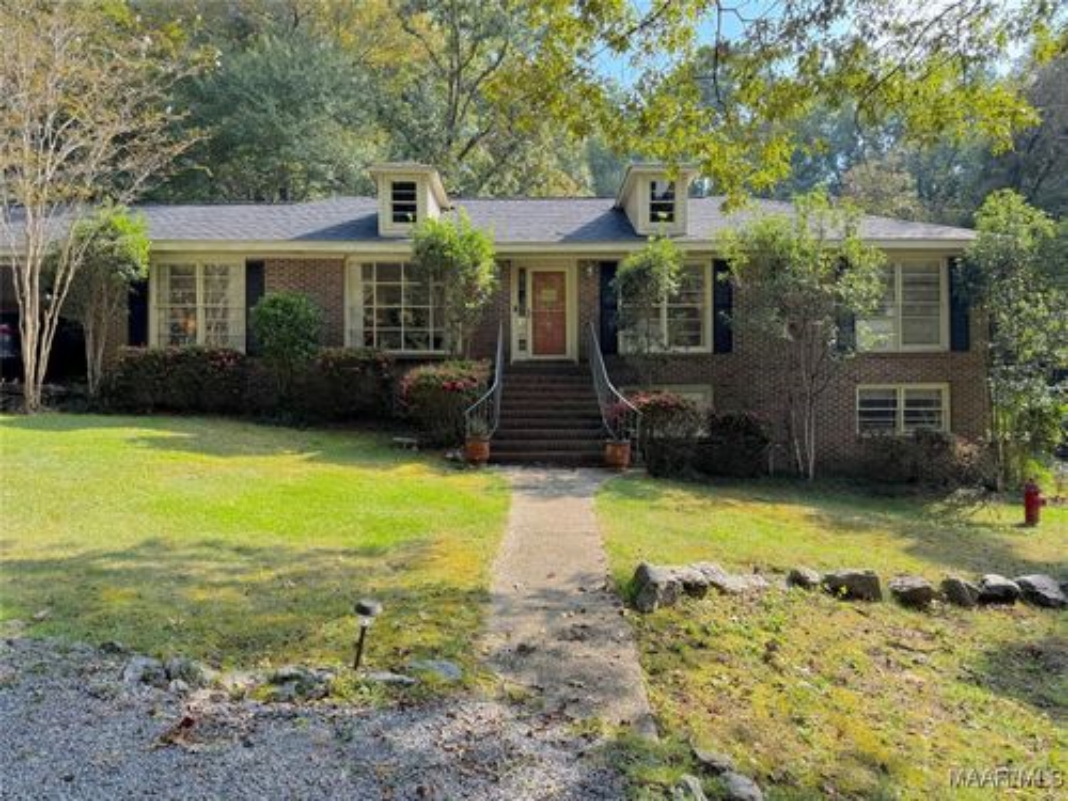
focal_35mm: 24
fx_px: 740
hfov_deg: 71.6
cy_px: 400
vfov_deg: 56.8
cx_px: 534
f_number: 1.78
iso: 80
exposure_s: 1/912
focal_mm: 6.76
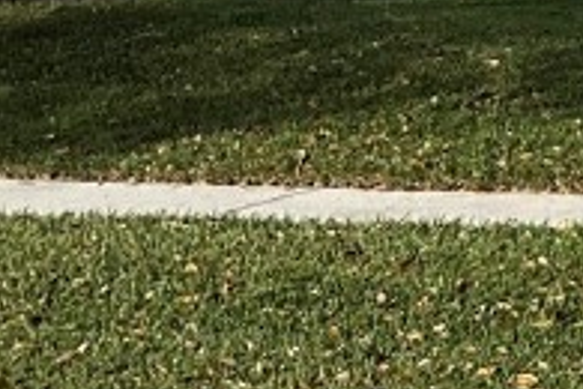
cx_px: 1333
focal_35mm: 158
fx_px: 2559
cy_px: -236
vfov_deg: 8.5
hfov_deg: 11.2
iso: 25
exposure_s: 1/1035
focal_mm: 3
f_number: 1.8
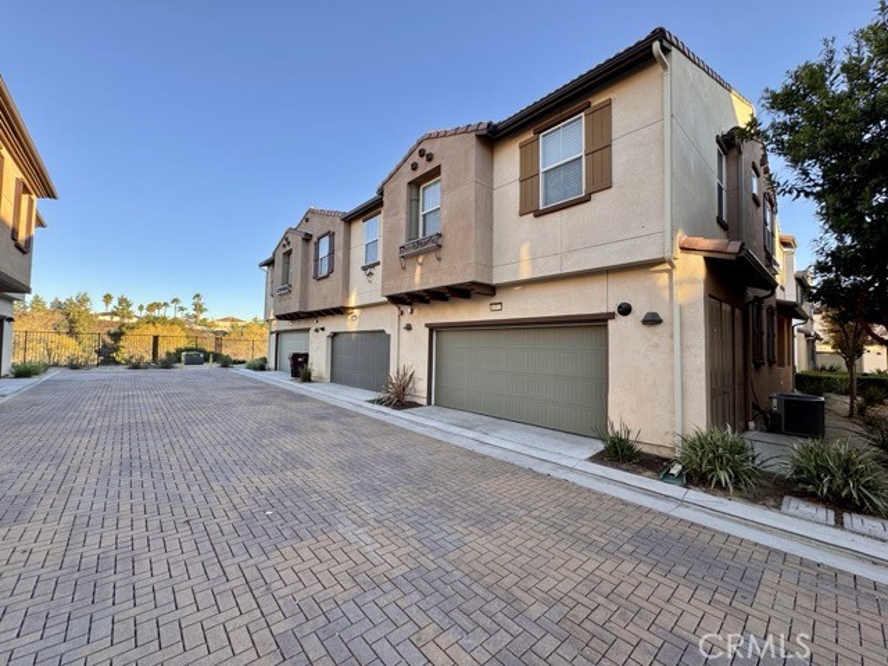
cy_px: 333
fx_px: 359
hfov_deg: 102.1
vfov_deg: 85.7
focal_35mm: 14
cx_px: 444
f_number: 2.2
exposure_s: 1/157
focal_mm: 2.22
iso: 40
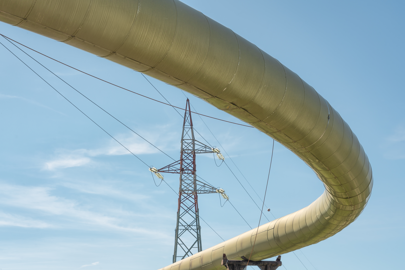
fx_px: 788
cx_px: 202
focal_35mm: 70
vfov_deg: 19.5
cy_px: 135
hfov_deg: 28.8
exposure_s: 1/250
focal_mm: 70
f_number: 11
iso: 100
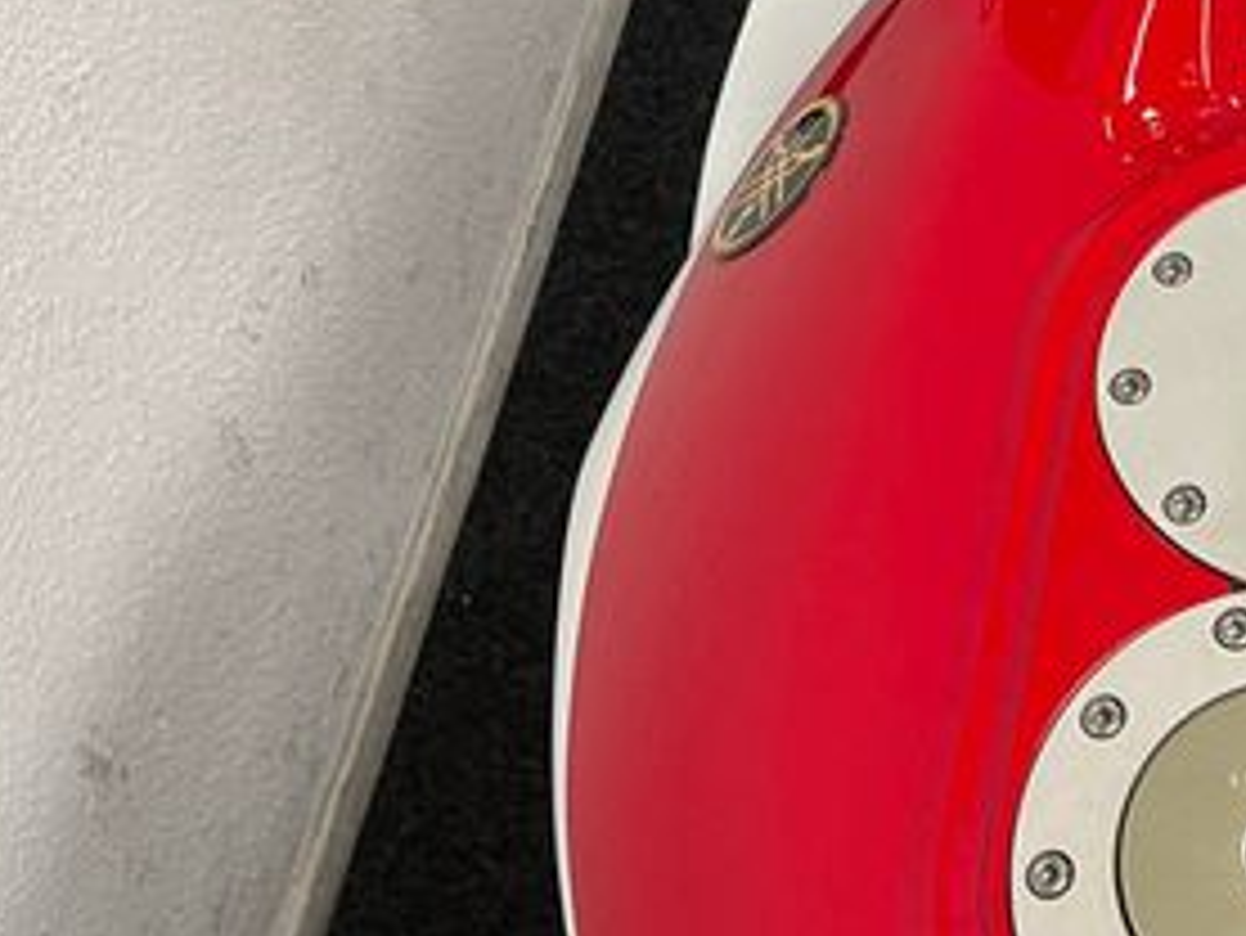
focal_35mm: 60
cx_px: 1300
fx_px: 2161
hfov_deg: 29.6
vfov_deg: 23.5
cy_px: 9
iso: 100
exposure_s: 1/50
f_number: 1.6
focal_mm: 5.1
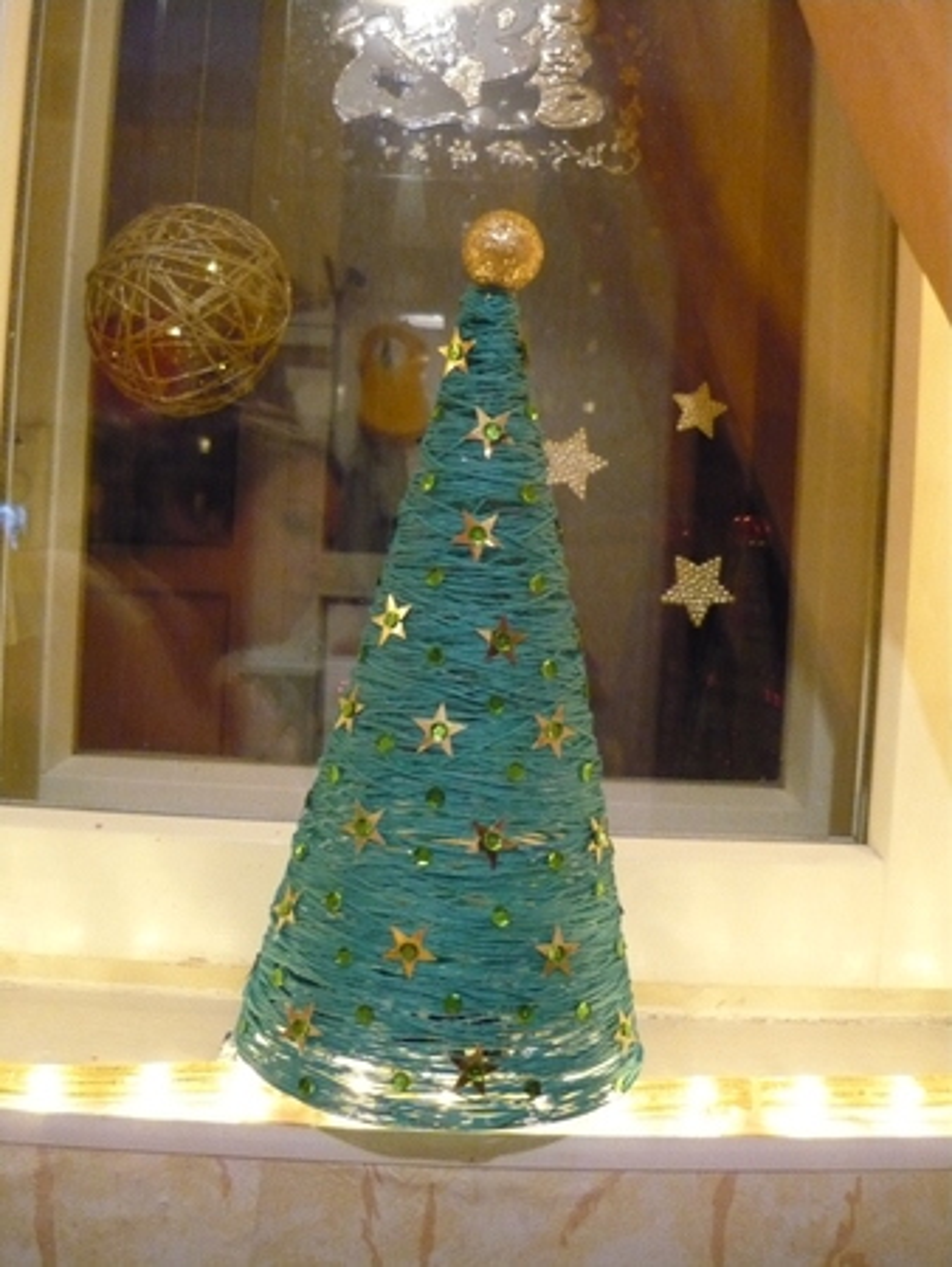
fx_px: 1209
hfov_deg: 43.0
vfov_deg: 55.3
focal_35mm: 33
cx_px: 476
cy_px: 634
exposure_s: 1/30
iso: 800
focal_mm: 5.5
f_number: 2.8
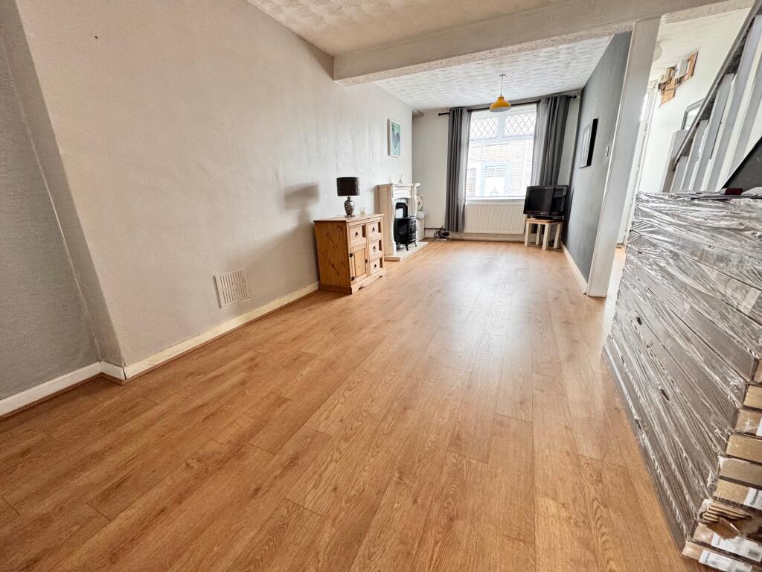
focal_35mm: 14
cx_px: 381
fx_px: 308
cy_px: 286
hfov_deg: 102.1
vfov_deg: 85.7
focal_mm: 2.22
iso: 160
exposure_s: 1/50
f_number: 2.2
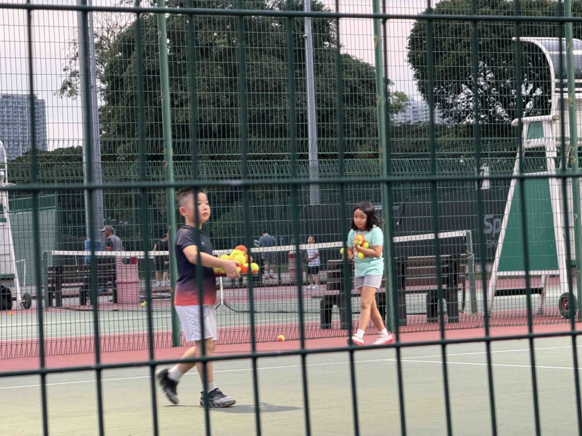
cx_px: 296
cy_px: 215
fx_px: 2068
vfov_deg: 12.0
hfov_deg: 16.0
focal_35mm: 123
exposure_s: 1/100
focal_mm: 15.66
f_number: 2.8
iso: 400
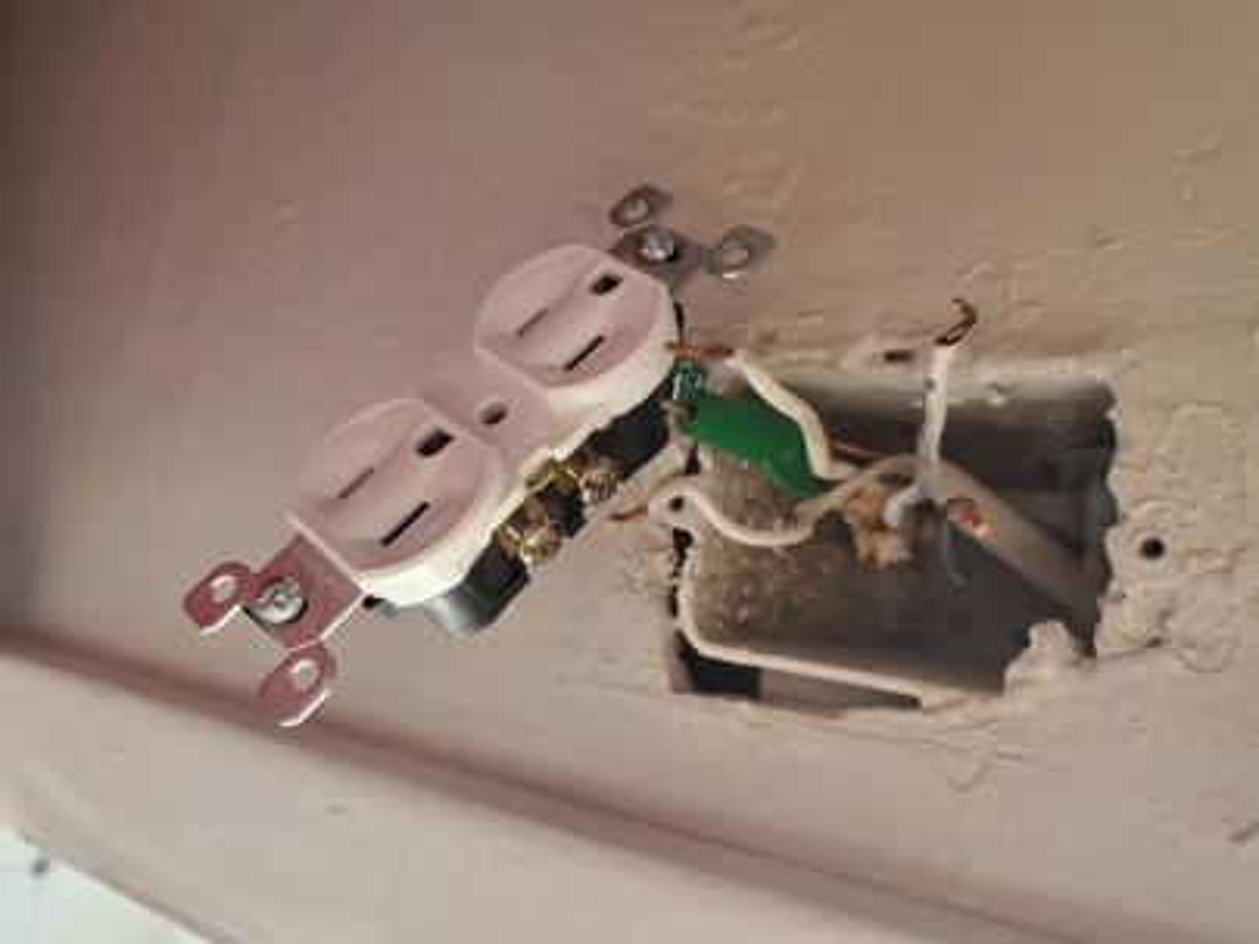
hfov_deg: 67.3
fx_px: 946
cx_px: 630
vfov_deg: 53.1
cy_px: 472
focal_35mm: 26
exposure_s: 1/39
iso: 400
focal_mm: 4.3
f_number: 1.5
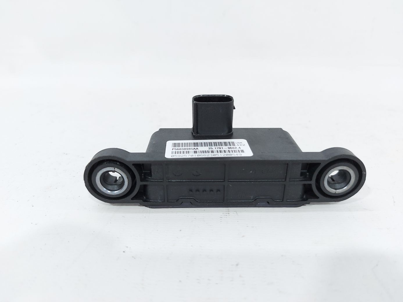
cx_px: 202
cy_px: 151
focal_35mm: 24
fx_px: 279
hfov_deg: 71.6
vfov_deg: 56.8
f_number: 1.8
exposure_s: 1/50
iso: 64
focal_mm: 5.23
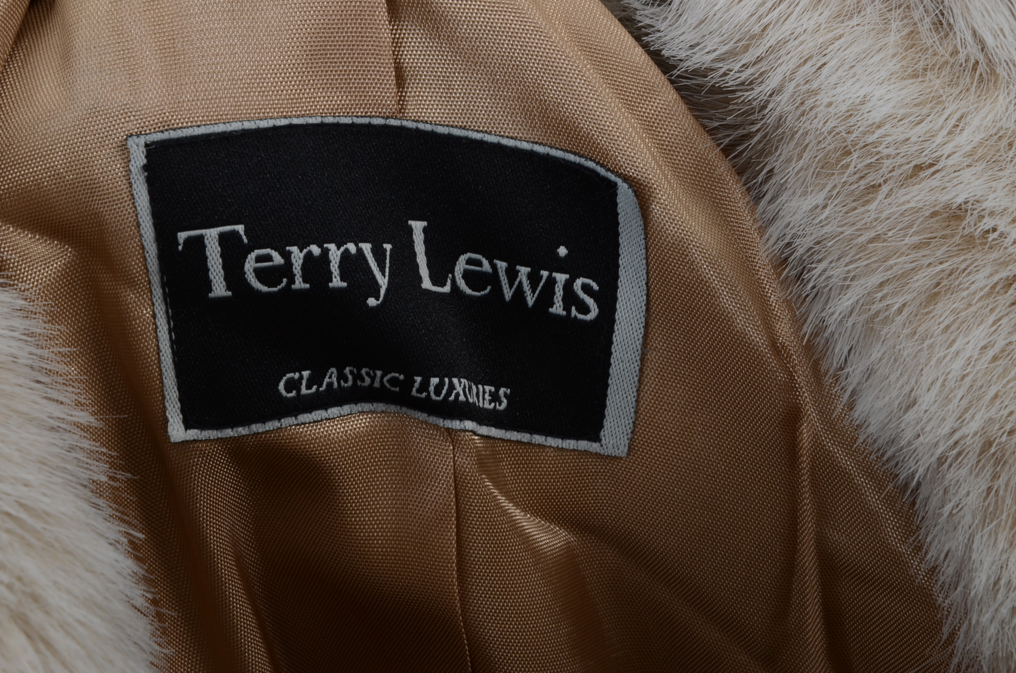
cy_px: 336
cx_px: 508
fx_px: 4436
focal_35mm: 158
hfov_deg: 13.1
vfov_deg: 8.7
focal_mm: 105
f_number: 20
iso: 320
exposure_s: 1/100
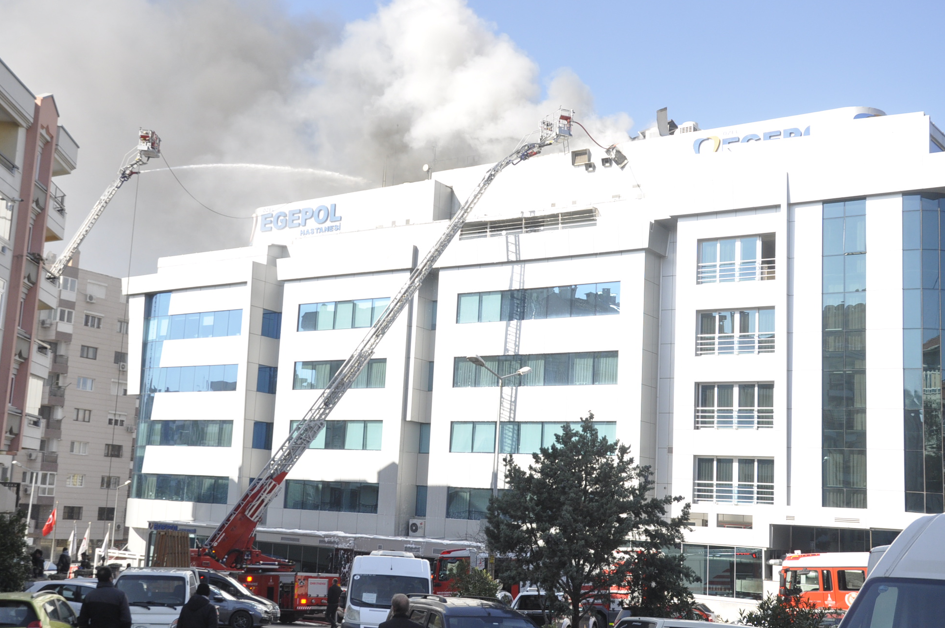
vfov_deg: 31.1
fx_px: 1127
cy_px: 331
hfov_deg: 45.4
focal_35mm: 43
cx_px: 433
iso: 640
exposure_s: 1/800
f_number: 14
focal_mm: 26
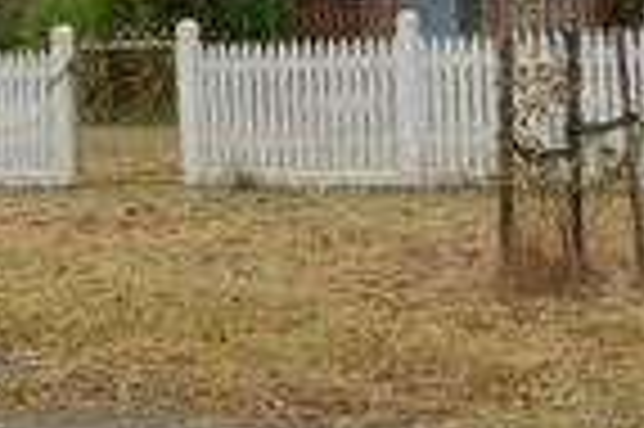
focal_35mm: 89
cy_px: -38
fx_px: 1590
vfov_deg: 15.0
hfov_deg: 22.9
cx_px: 306
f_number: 6.3
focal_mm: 18
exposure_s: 1/160
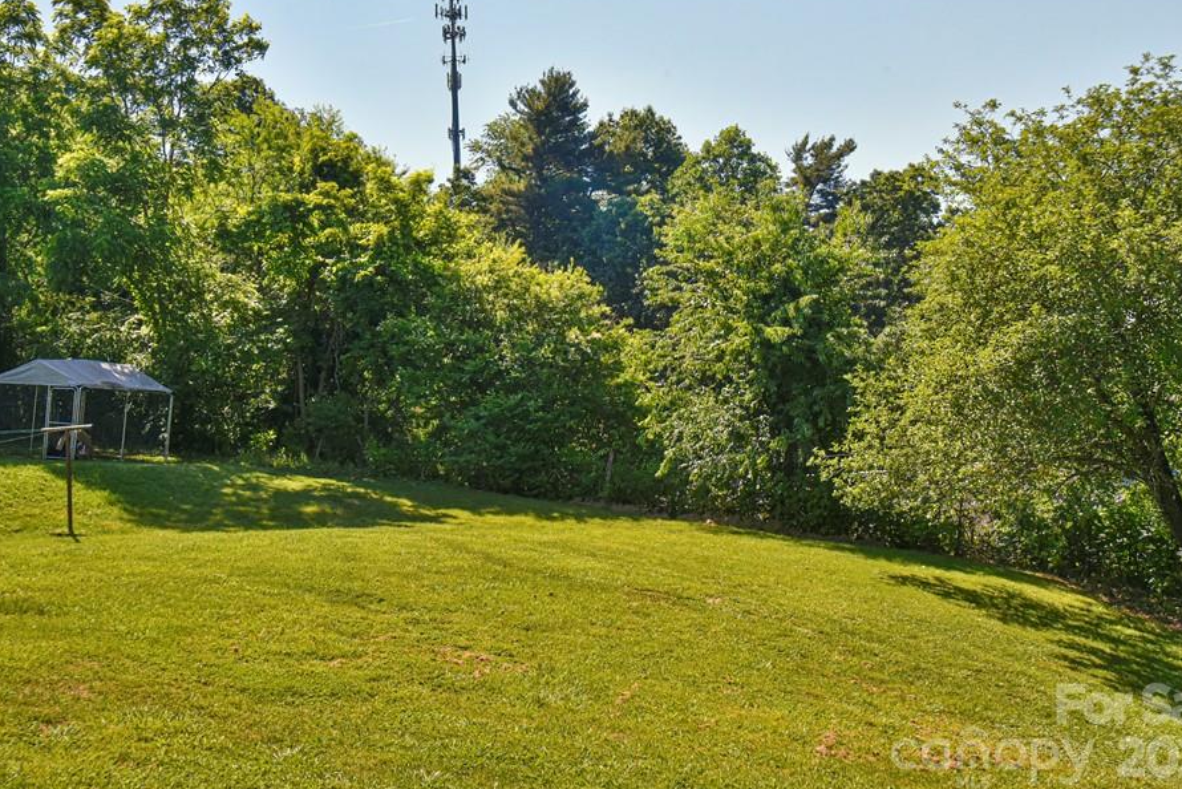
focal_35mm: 39
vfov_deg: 34.2
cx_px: 568
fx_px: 1281
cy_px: 335
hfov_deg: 49.5
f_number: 11
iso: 1600
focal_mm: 32
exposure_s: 1/500
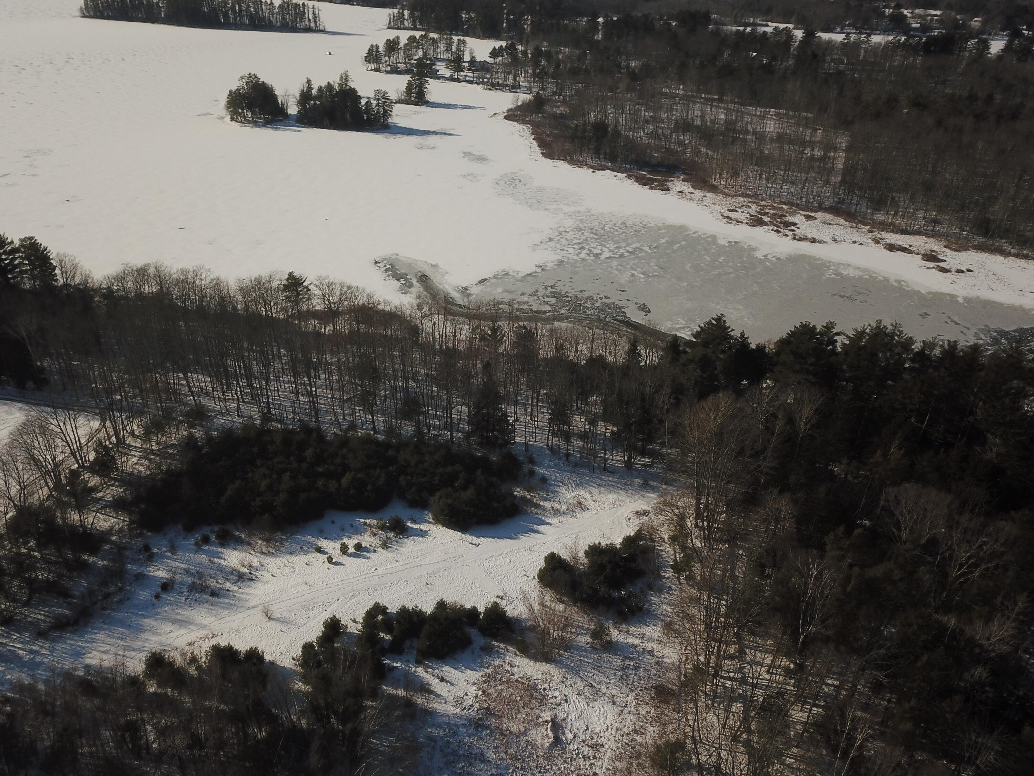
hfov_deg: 67.3
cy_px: 388
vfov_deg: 53.1
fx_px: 777
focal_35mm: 26
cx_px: 517
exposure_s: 1/4115
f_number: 2.2
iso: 100
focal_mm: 4.73
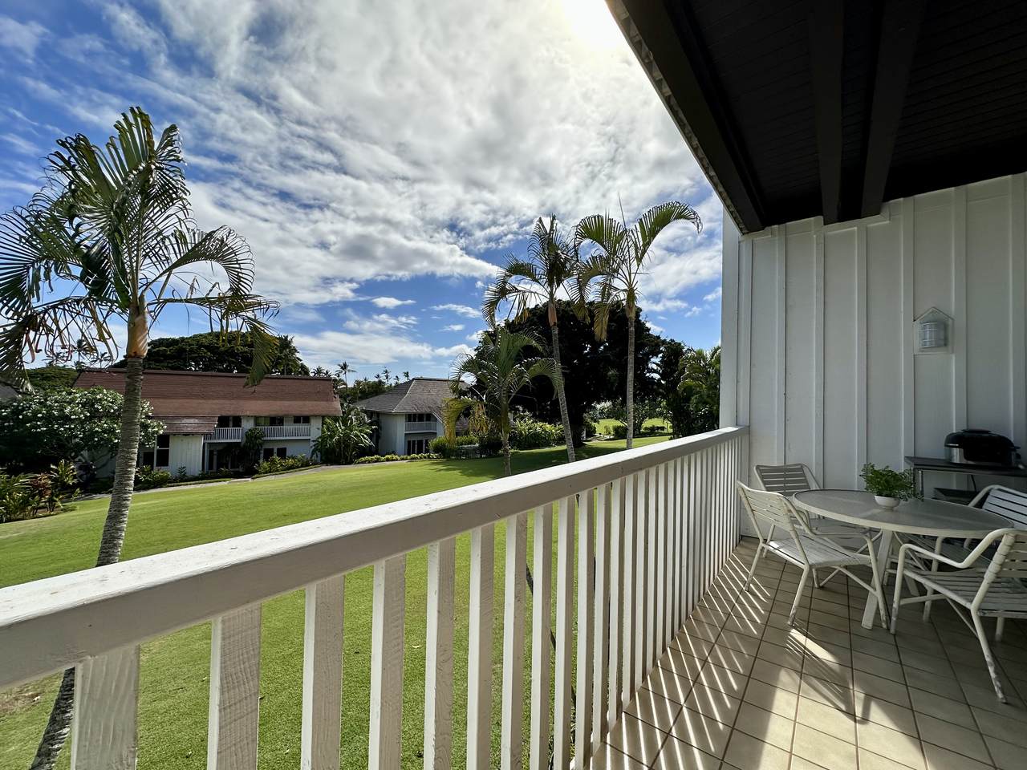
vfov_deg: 85.7
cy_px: 385
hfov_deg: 102.1
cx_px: 514
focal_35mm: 14
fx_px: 415
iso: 50
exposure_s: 1/3040
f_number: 2.2
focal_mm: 2.22
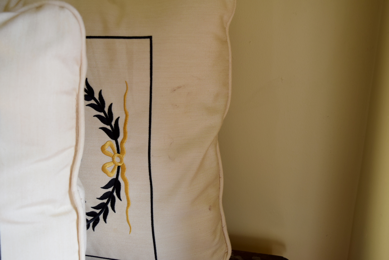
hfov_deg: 44.9
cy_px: 130
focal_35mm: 44
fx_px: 470
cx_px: 194
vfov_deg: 30.9
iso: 400
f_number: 5
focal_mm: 29
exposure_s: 1/100
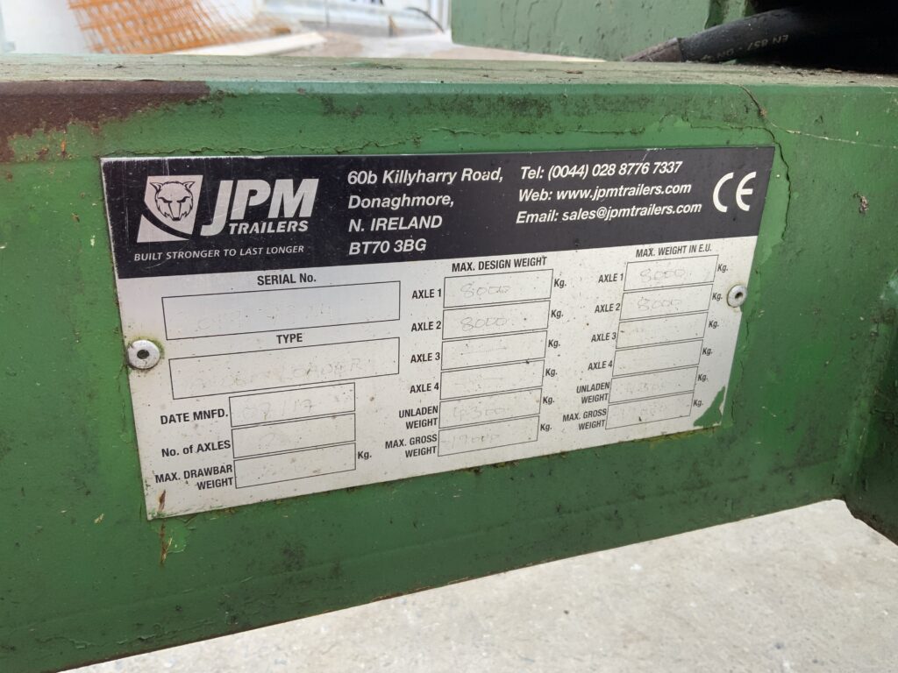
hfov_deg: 61.7
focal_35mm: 29
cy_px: 336
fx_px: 752
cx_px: 449
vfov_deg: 48.2
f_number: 1.8
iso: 32
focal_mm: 3
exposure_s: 1/122
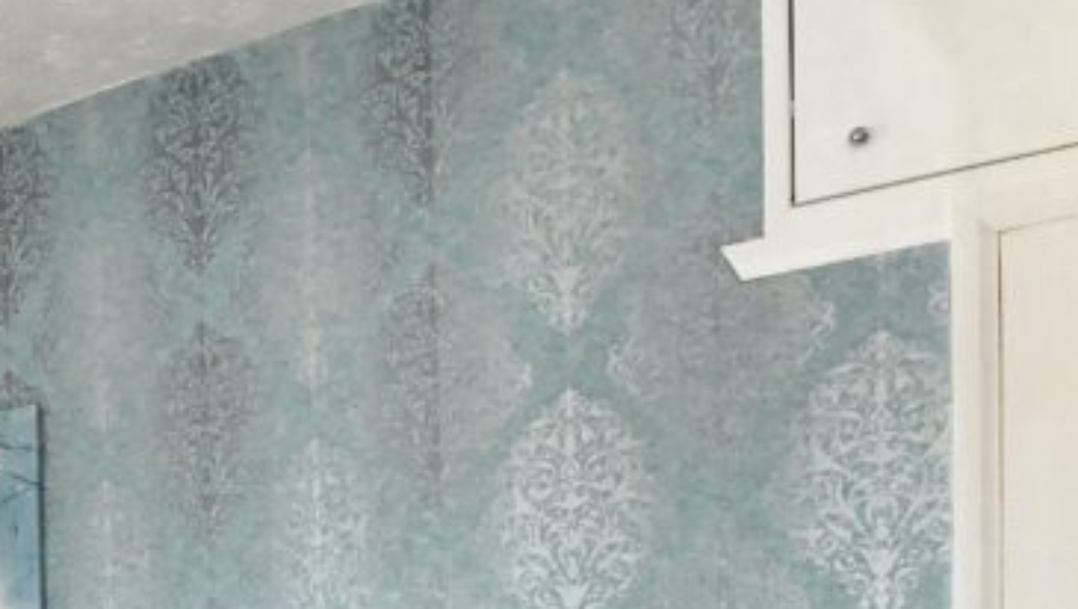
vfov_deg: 22.6
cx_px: -92
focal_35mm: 44
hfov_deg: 38.7
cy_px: 894
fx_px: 1259
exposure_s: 1/200
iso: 5000
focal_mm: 15
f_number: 10
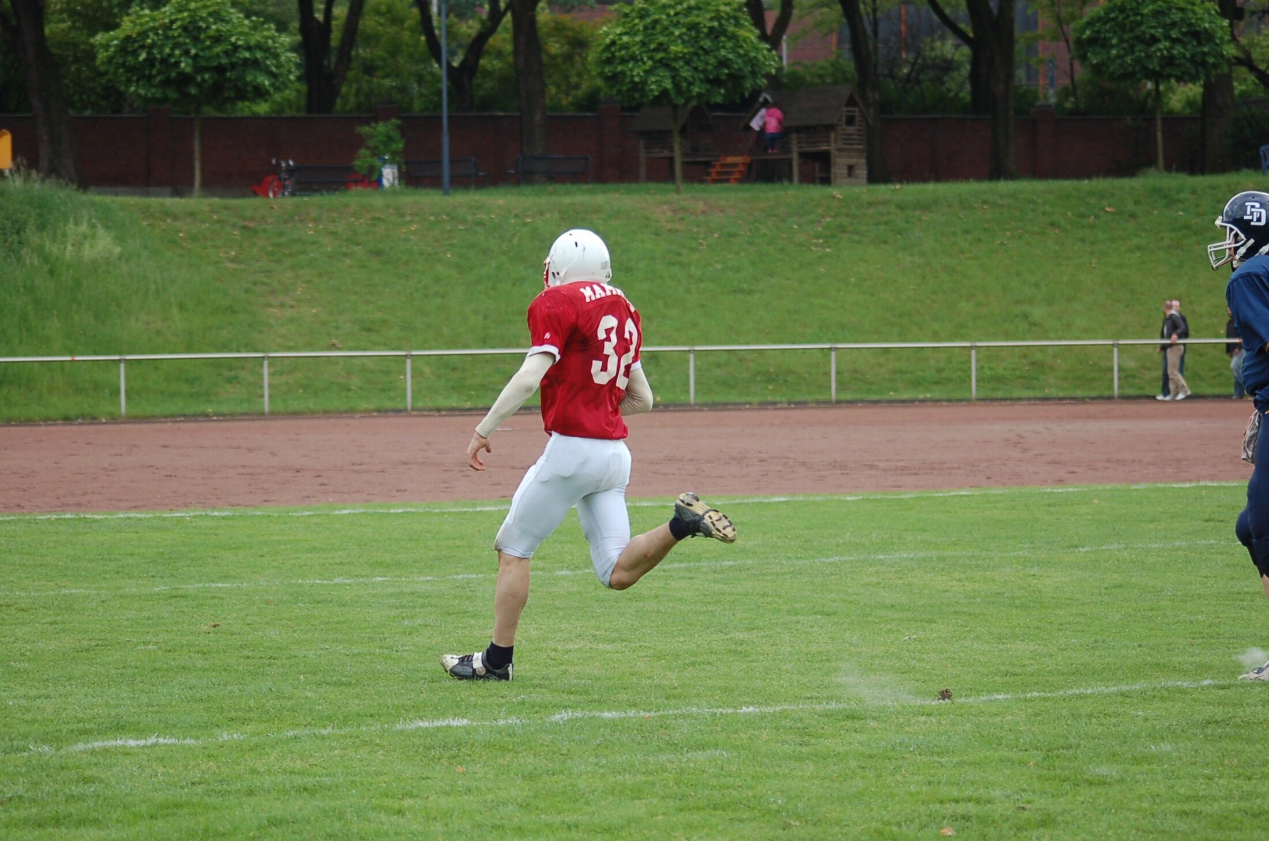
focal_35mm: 123
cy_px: 420
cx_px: 634
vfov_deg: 11.1
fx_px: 4328
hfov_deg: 16.7
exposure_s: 1/800
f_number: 4
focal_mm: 82
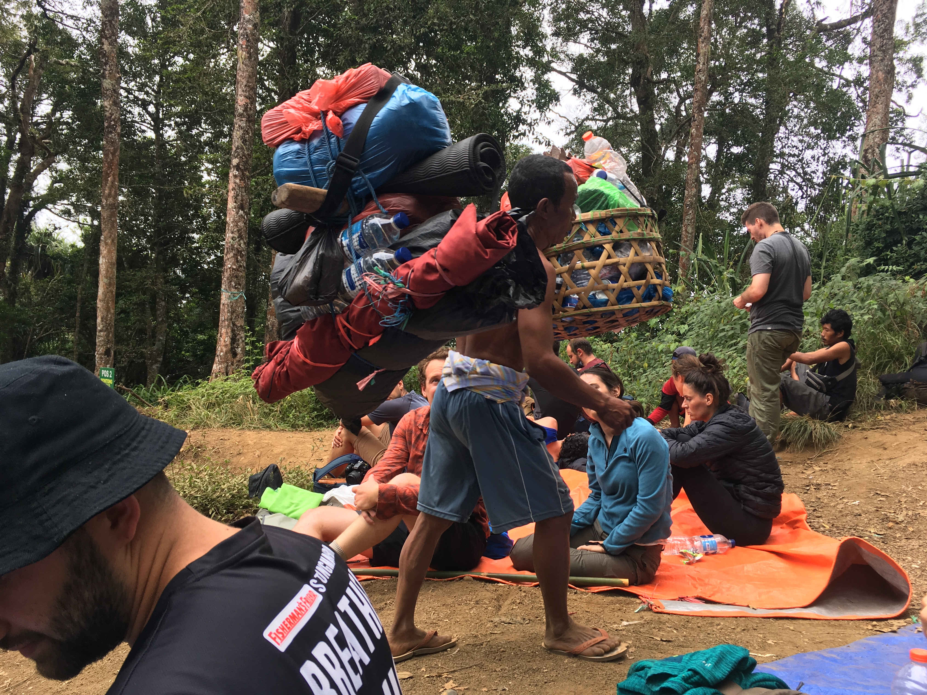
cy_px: 348
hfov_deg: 61.7
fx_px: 777
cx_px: 464
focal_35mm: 29
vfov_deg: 48.2
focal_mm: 4.15
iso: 25
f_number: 2.2
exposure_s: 1/315
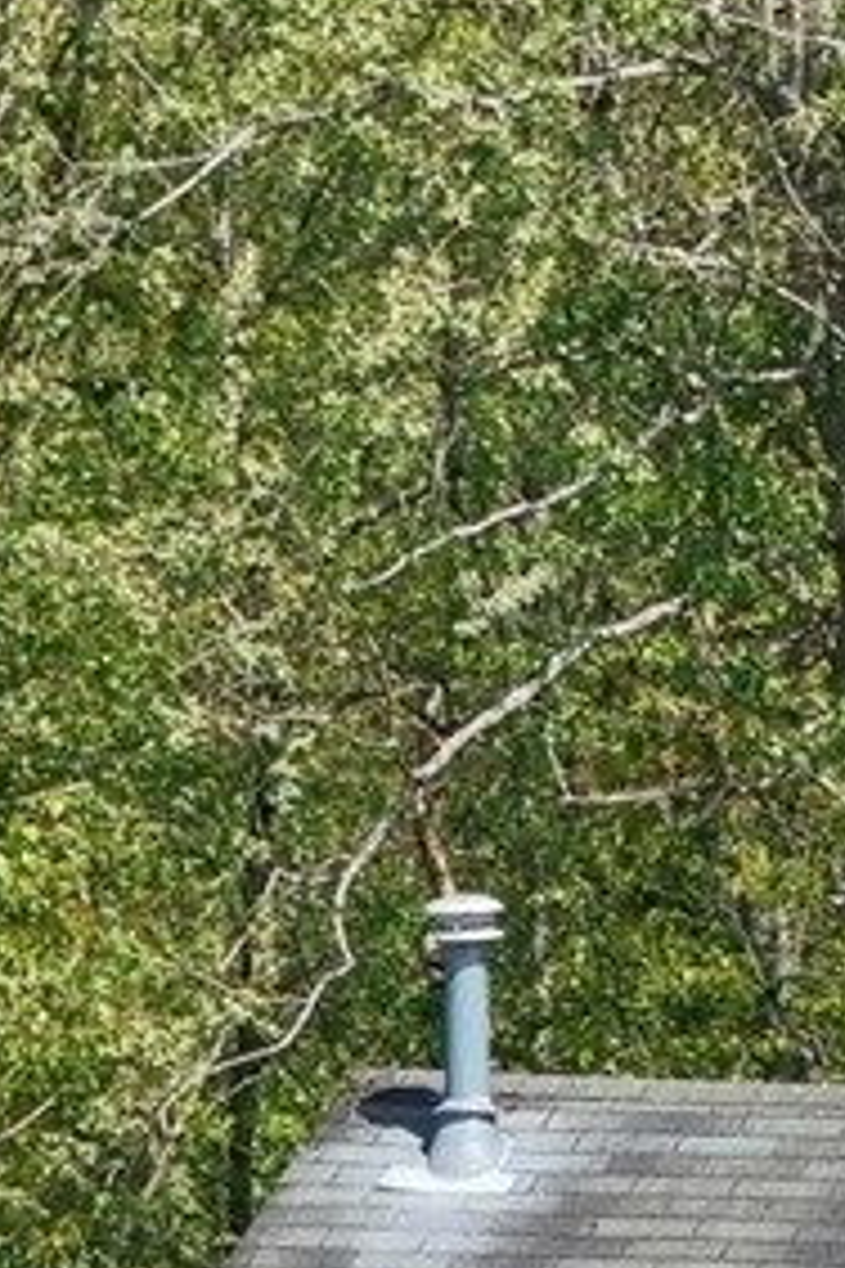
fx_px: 14540
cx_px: 2104
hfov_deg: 3.3
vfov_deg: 4.9
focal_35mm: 413
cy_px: 2415
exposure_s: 1/1500
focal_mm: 19.4
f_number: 2.8
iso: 120
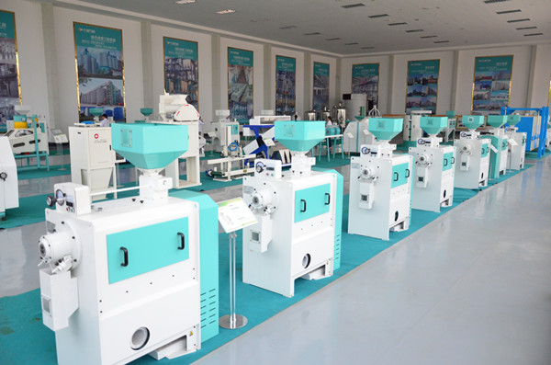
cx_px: 276
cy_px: 182
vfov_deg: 47.7
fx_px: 412
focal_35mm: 27
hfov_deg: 67.5
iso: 1600
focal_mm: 18
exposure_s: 1/2500
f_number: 3.5
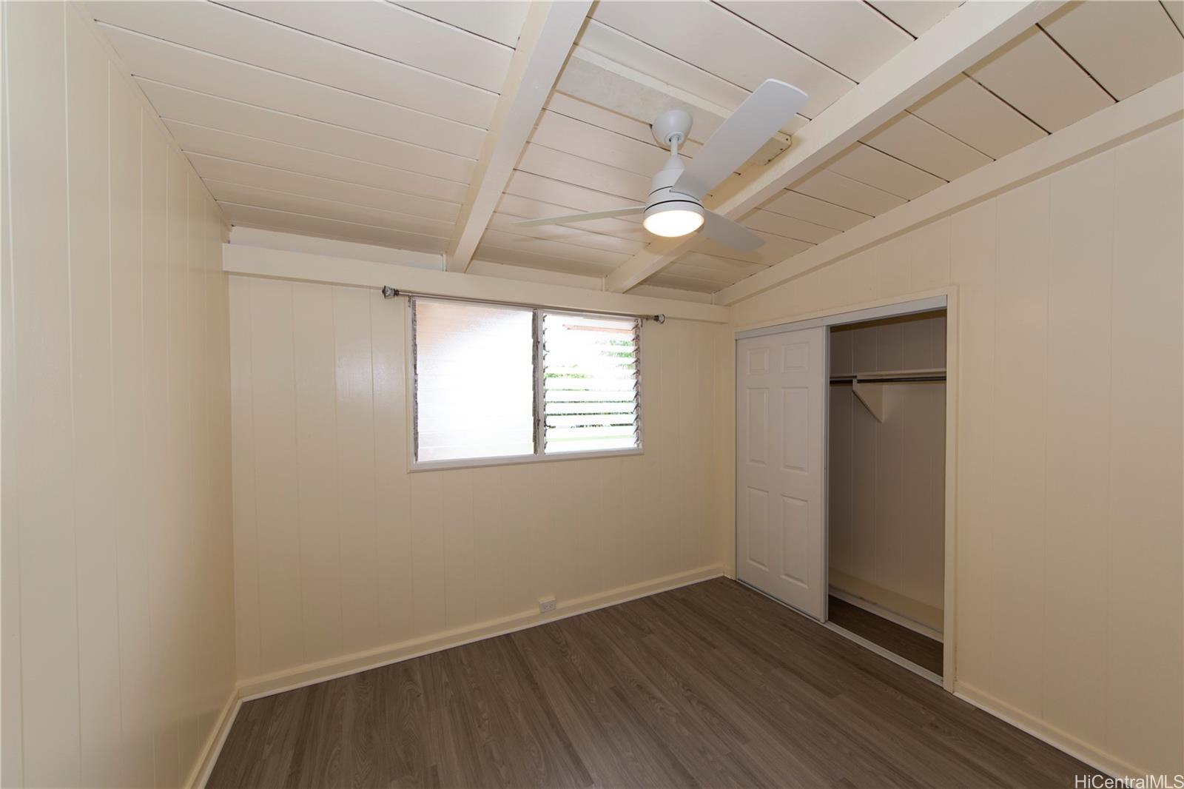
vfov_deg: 90.0
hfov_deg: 112.6
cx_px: 592
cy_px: 394
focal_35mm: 12
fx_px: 395
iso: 140
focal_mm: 8
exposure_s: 1/80
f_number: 4.5
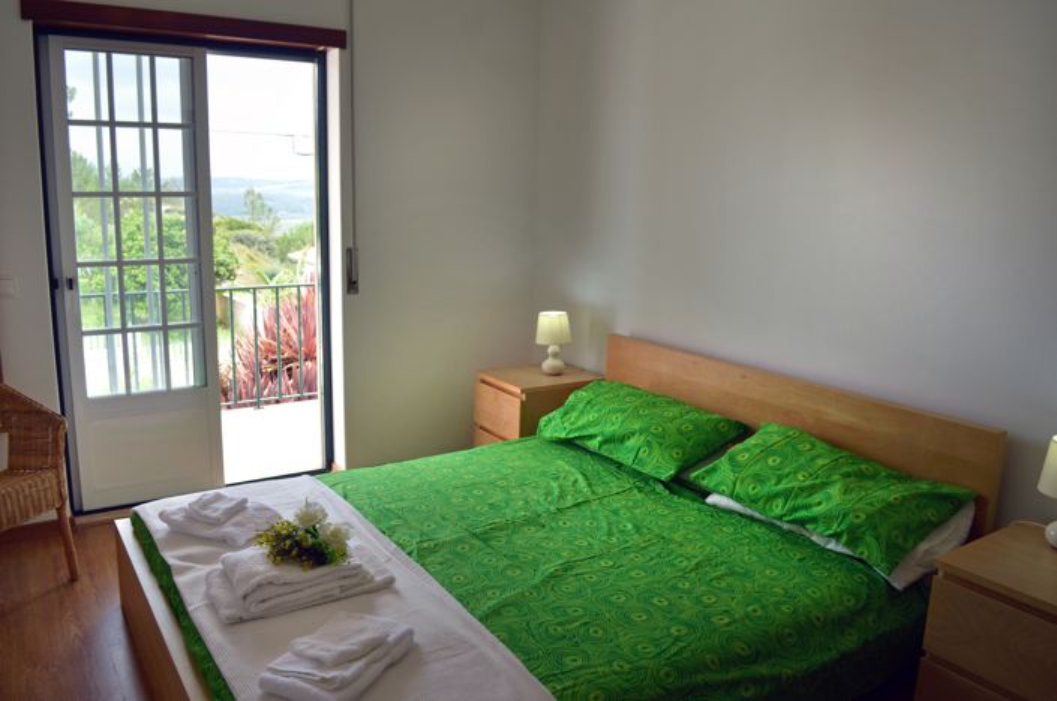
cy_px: 350
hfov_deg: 67.5
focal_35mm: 27
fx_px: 792
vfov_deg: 47.8
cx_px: 528
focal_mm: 18
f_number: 6.3
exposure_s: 1/160
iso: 200
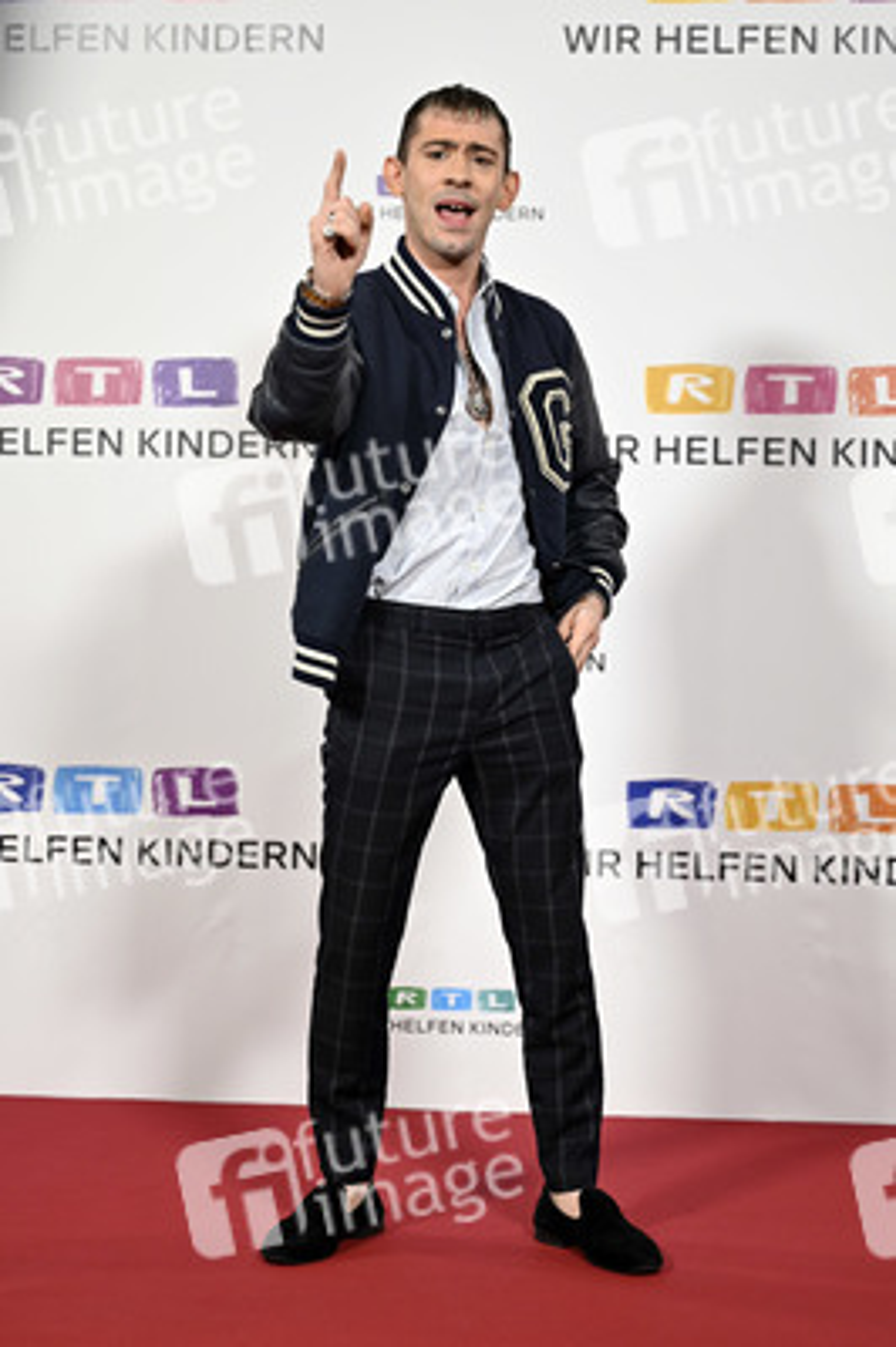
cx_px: 448
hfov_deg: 19.4
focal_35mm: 70
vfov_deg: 28.9
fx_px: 2618
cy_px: 674
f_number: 2.8
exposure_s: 1/250
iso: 800
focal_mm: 70
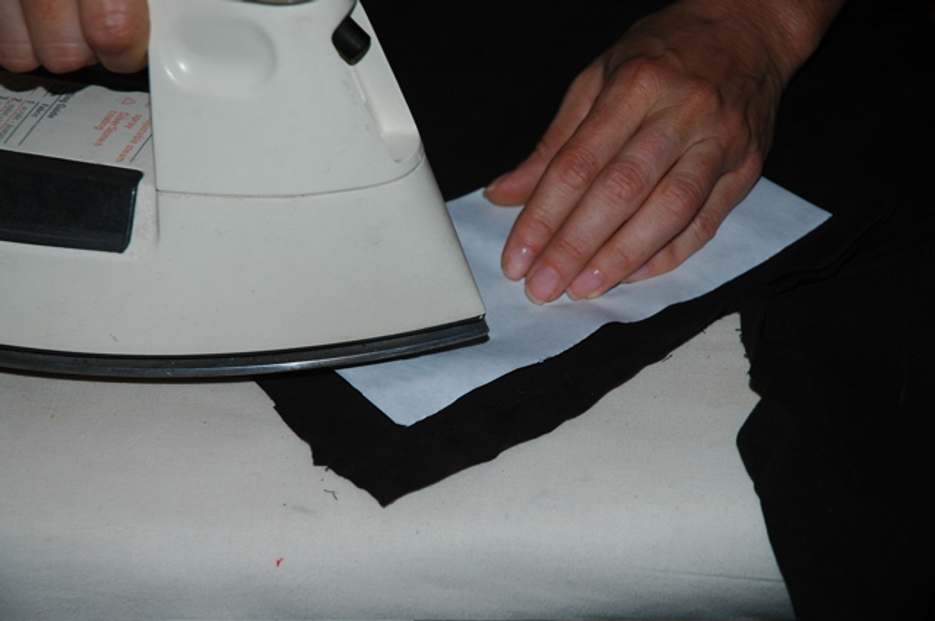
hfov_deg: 19.5
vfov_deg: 13.0
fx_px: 2724
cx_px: 468
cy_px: 310
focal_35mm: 105
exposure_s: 1/125
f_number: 5.6
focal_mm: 70
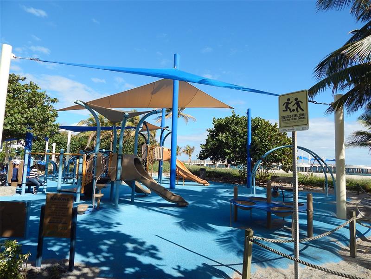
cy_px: 140
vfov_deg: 58.9
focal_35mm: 23
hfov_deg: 73.9
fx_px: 247
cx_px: 186
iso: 125
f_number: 6
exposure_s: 1/500
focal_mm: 4
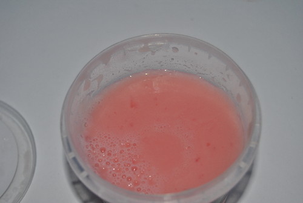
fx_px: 695
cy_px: 102
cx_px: 152
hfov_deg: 24.6
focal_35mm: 82
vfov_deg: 16.6
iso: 200
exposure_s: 1/60
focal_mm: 55
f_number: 5.6
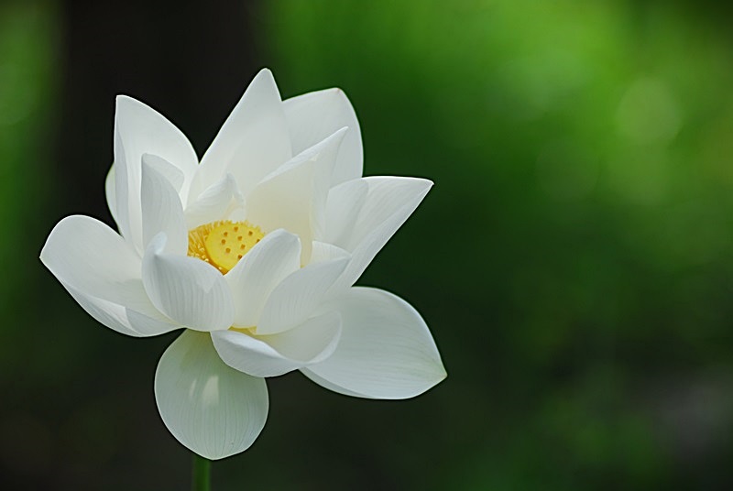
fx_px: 2814
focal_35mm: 138
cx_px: 366
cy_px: 246
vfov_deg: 10.0
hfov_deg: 14.8
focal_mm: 92
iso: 100
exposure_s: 1/500
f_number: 3.5
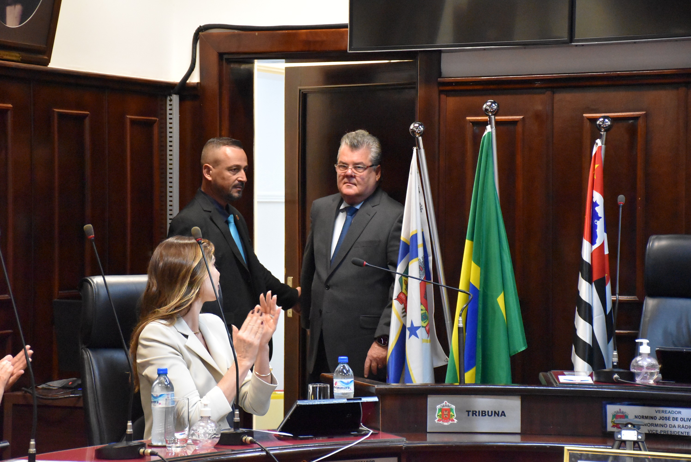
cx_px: 346
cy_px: 231
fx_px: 2017
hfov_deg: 19.4
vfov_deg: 13.1
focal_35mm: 105
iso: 8000
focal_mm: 70
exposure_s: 1/125
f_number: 5
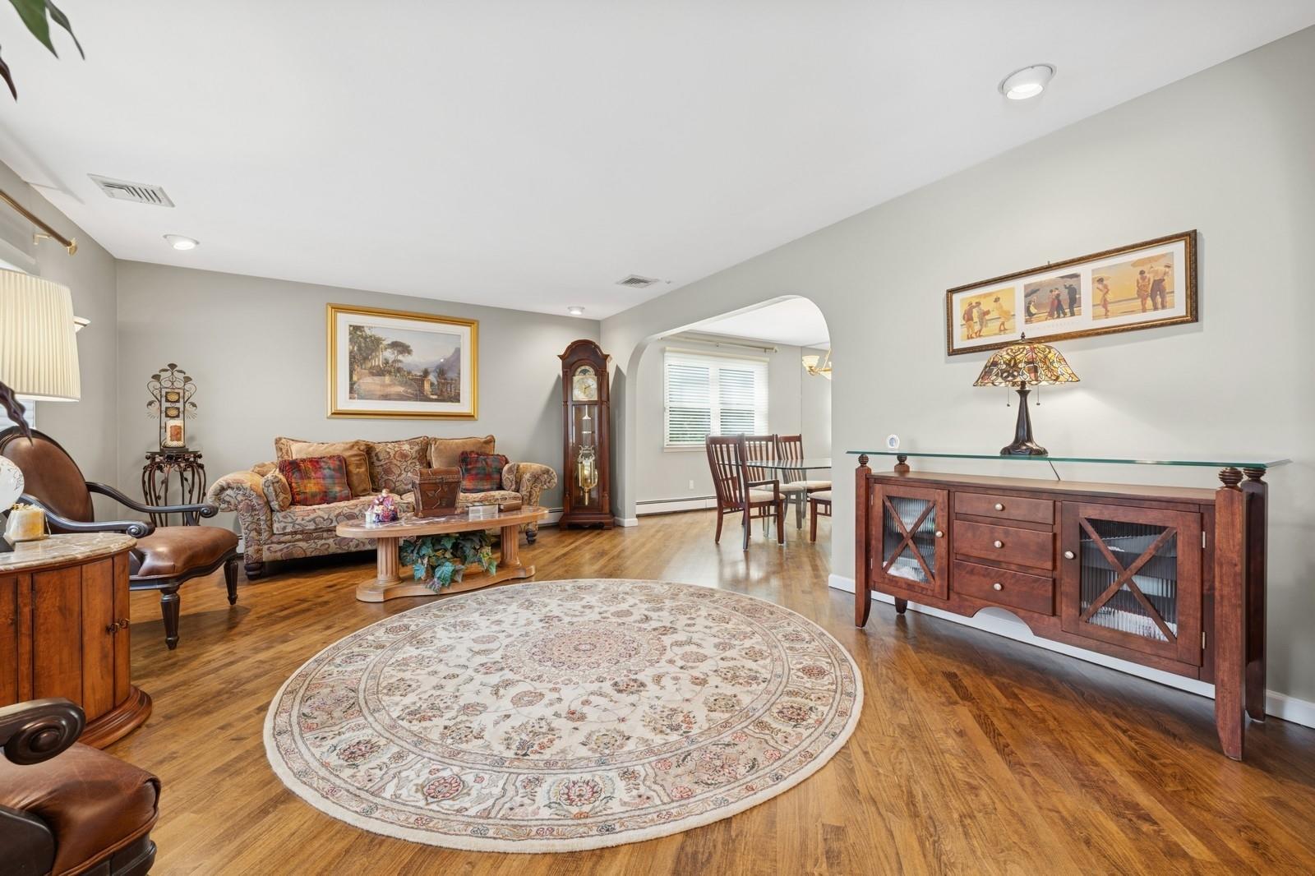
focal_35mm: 14
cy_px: 438
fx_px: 530
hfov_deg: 102.3
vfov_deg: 79.2
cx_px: 658
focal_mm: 14.5
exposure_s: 1
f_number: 11
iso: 100
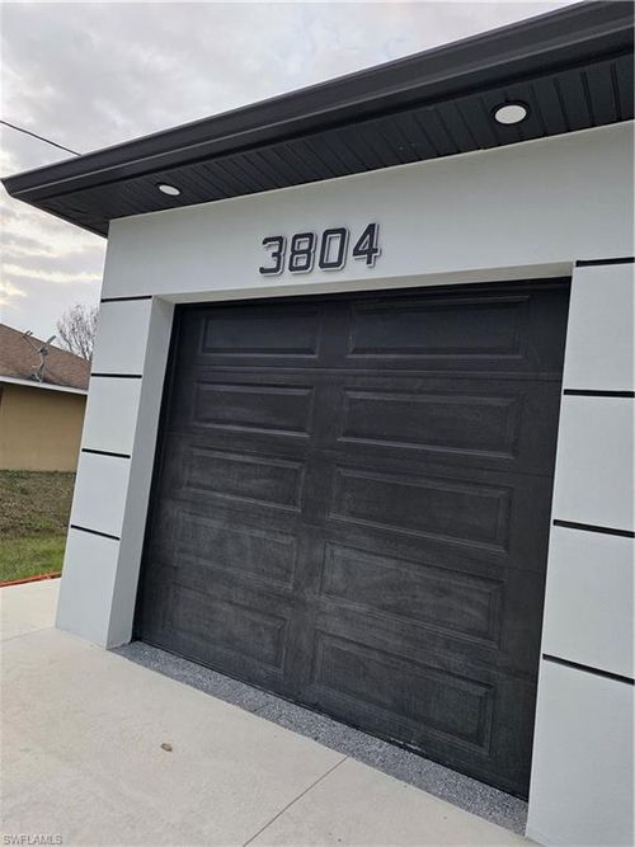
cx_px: 318
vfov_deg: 73.9
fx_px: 563
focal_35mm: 23
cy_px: 424
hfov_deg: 58.9
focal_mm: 6.25
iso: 125
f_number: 1.7
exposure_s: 1/180
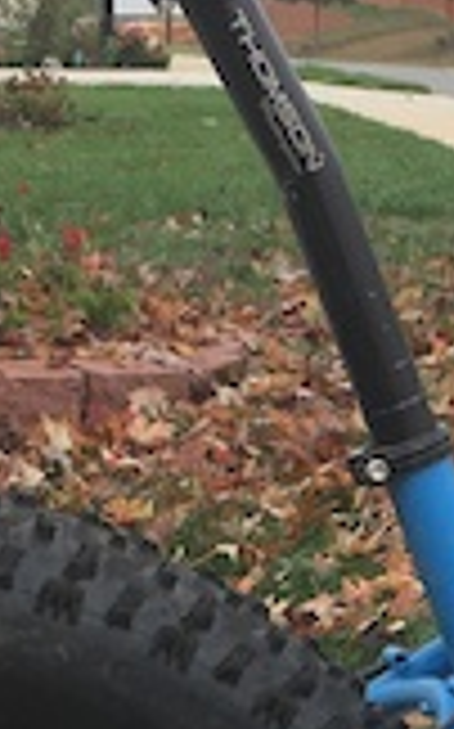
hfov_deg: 8.5
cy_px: 868
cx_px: 638
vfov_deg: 13.4
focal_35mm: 152
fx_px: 3014
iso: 32
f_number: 2.2
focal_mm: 4.15
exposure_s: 1/120
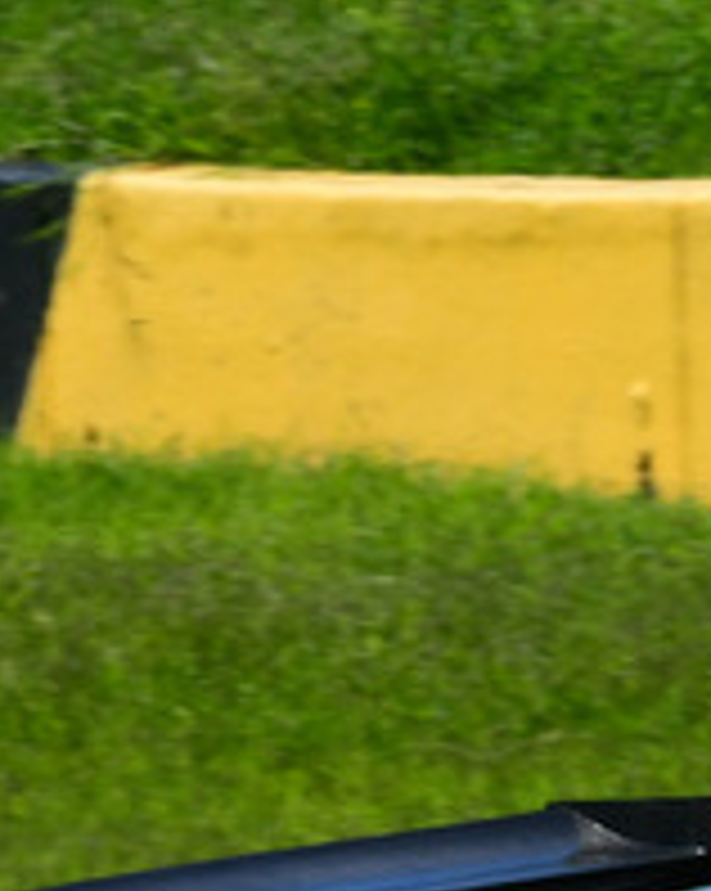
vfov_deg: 1.1
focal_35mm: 1825
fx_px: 48078
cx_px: 994
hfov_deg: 0.8
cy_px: 1130
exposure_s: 1/640
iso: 500
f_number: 14
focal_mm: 320
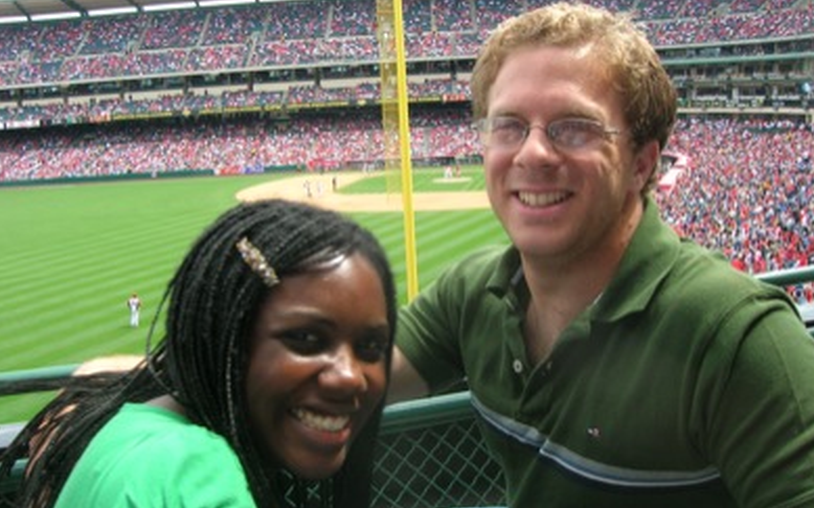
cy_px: 223
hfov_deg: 52.8
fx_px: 821
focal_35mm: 37
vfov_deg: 34.4
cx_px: 402
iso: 50
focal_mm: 5.7
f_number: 4.9
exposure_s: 1/132
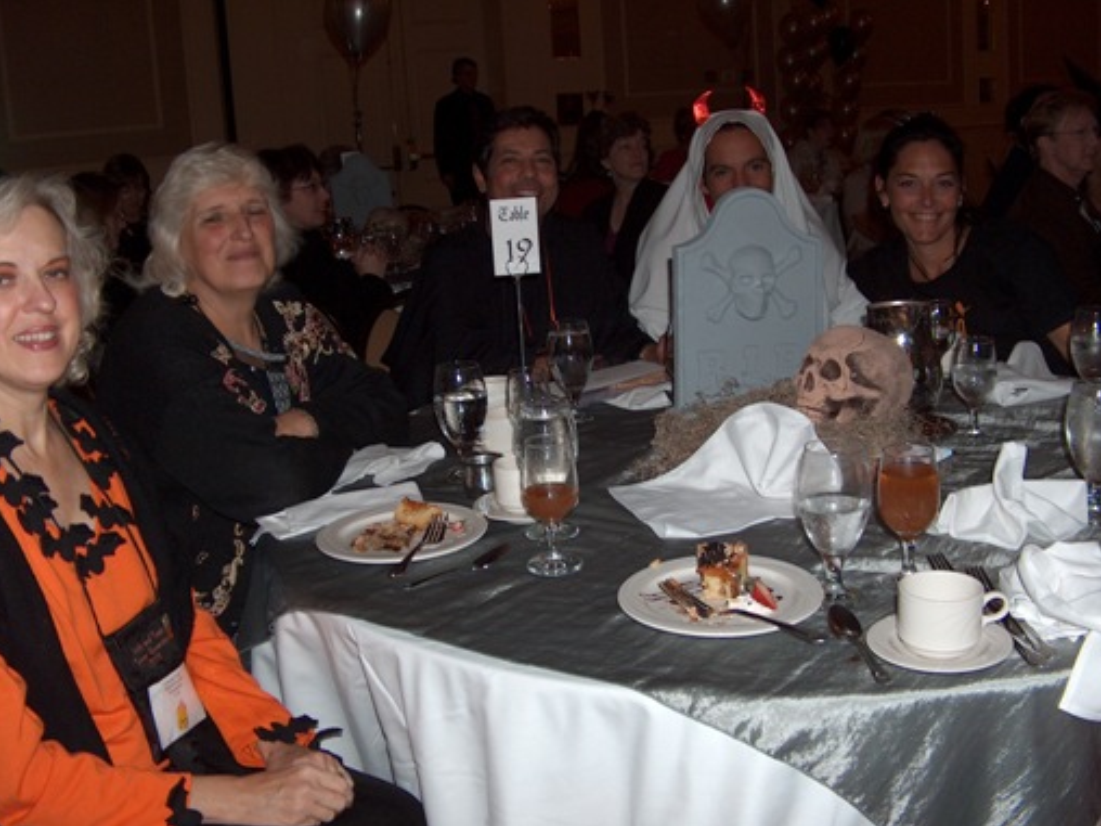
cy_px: 421
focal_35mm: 38
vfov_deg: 37.7
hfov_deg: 49.0
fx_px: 1209
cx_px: 557
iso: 100
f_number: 2.8
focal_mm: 7.6
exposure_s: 1/60
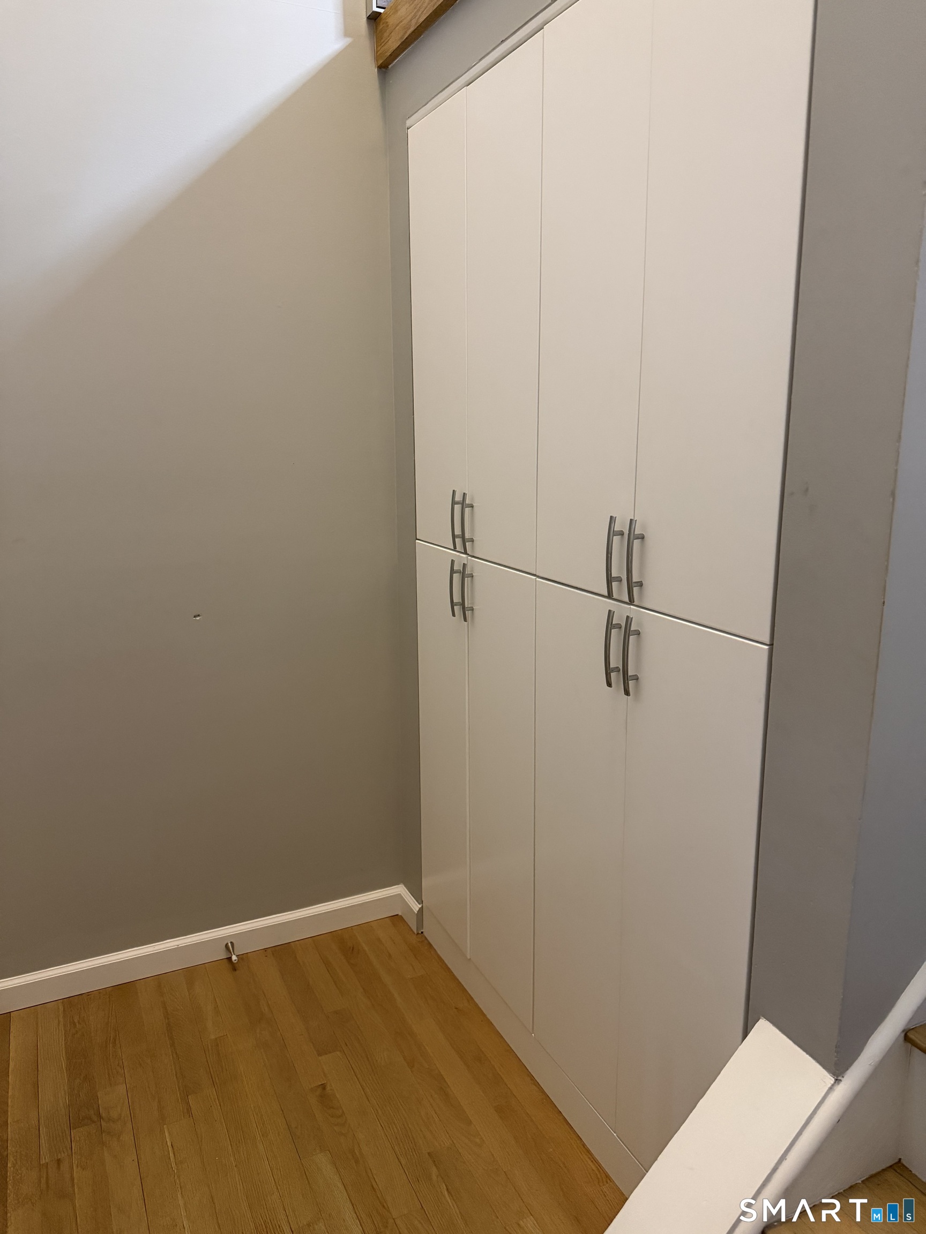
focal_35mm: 24
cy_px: 617
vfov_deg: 71.6
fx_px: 856
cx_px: 463
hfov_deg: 56.8
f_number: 1.78
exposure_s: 1/40
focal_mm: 6.76
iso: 640
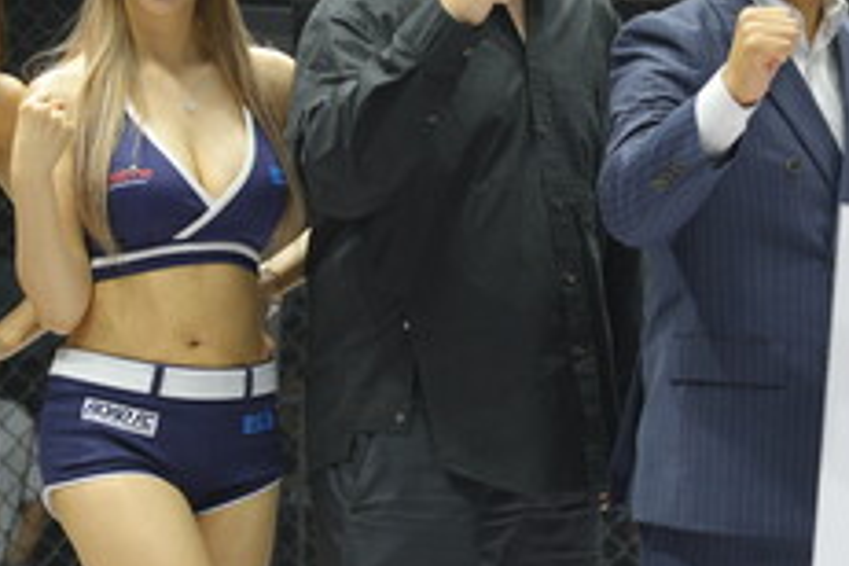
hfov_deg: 17.1
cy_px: 169
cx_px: 684
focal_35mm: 119
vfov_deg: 11.5
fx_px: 2802
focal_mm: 45.7
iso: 100
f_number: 2.8
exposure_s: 1/200
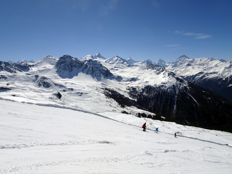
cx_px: 116
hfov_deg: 71.6
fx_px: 161
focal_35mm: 24
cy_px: 87
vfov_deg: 56.8
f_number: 5
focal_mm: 4.1
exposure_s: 1/2000
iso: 80
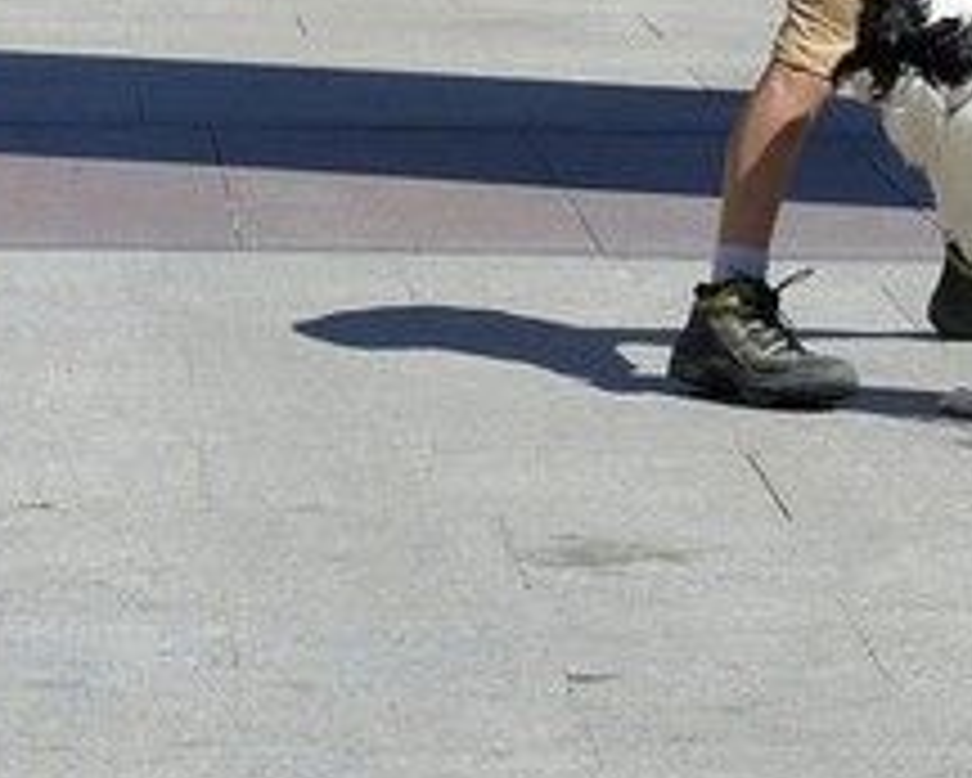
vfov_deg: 6.0
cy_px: -1475
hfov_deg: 7.5
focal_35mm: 243
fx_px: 6994
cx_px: -1215
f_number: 9
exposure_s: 1/320
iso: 100
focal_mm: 35
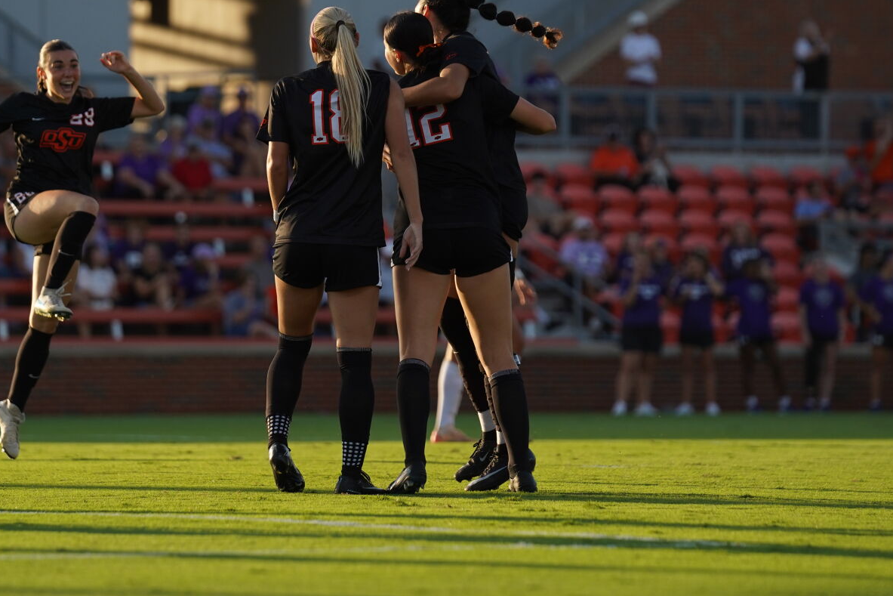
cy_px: 237
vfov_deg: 4.6
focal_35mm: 298
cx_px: 379
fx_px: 7392
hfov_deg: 6.9
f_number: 3.5
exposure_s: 1/3200
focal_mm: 200
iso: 640
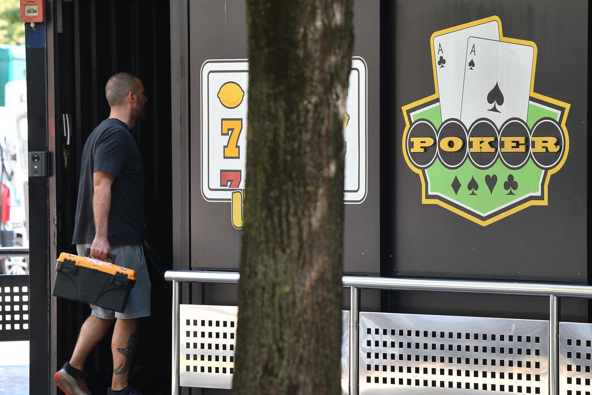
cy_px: 210
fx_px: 4276
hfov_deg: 7.9
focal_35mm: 260
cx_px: 322
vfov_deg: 5.3
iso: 640
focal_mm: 200
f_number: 7.1
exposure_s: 1/160
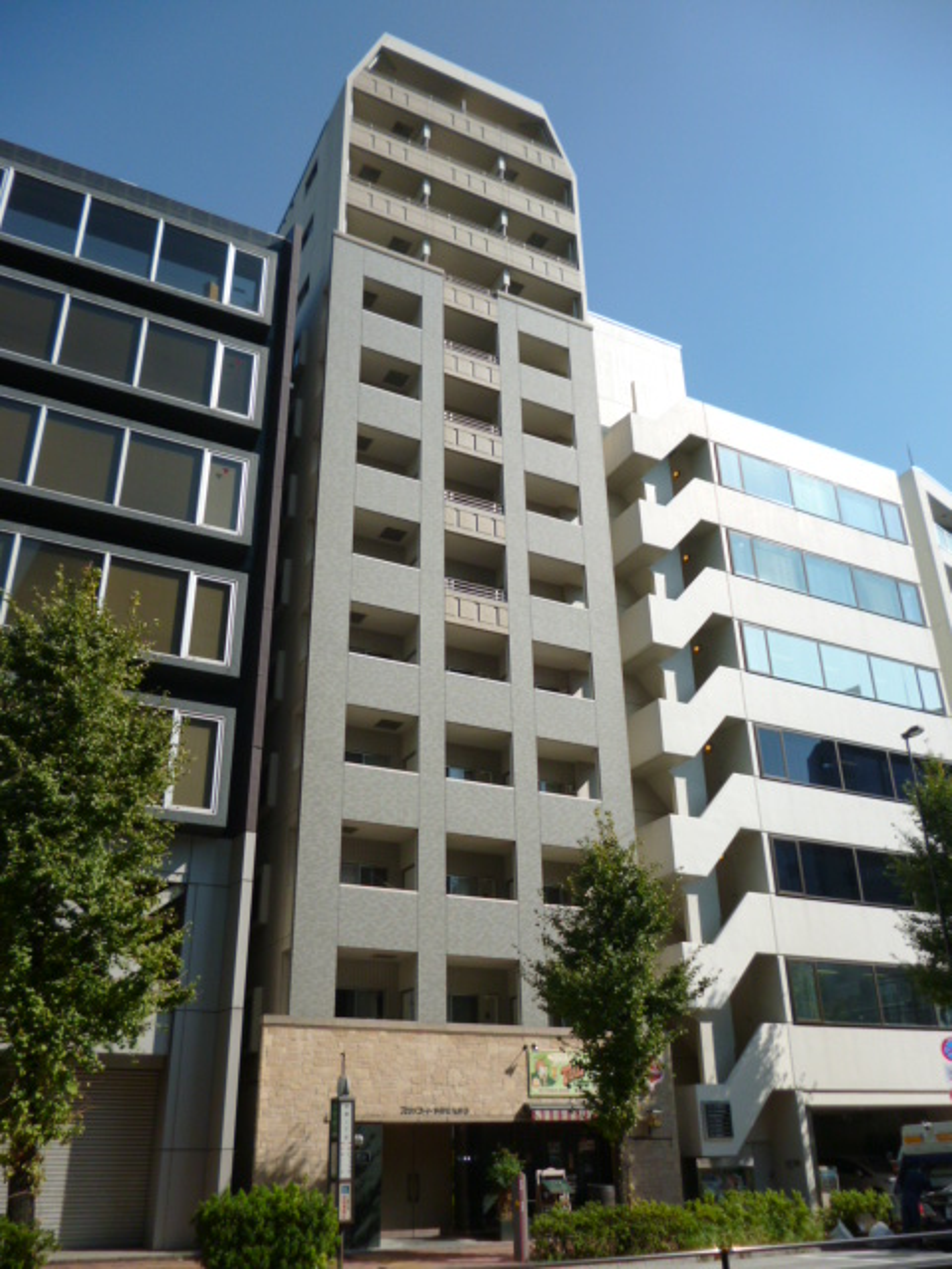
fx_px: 1027
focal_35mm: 28
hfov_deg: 49.7
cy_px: 634
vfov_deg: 63.4
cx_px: 476
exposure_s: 1/1000
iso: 100
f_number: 3.1
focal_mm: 5
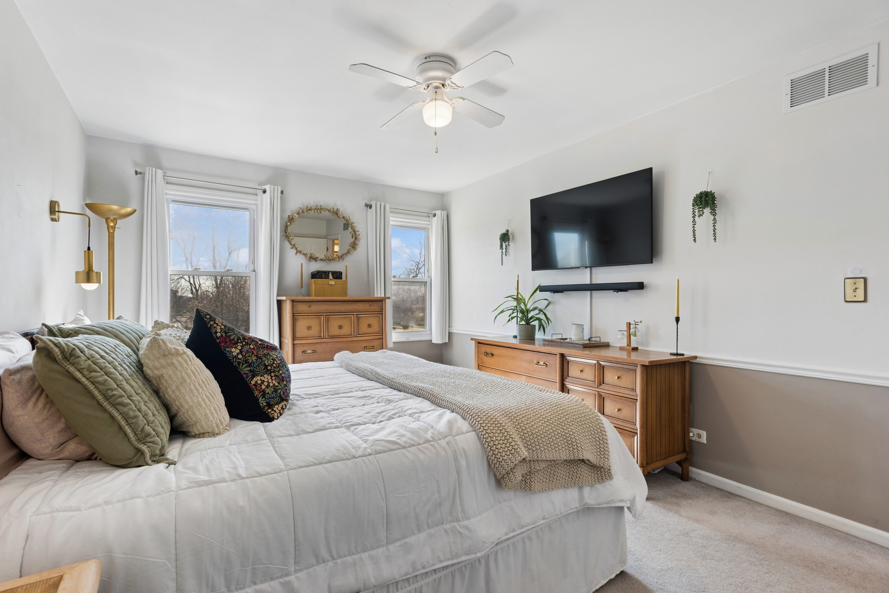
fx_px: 420
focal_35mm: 17
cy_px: 296
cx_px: 444
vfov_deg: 70.5
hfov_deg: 93.3
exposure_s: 1/60
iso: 400
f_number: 8
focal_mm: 17
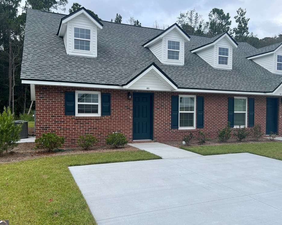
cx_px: 130
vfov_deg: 51.5
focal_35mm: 28
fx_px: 234
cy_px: 115
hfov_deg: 62.1
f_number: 1.5
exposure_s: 1/2915
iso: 50
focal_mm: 5.7
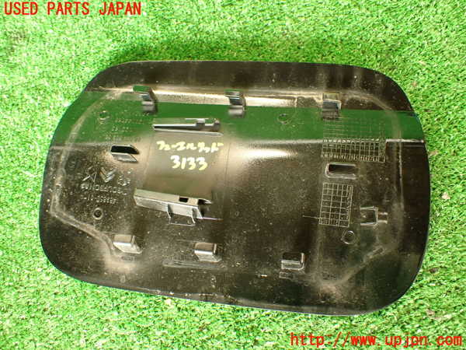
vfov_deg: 46.8
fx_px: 404
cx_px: 233
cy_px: 175
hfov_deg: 60.0
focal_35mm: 30
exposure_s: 1/30
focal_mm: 5.4
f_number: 2.3
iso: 200
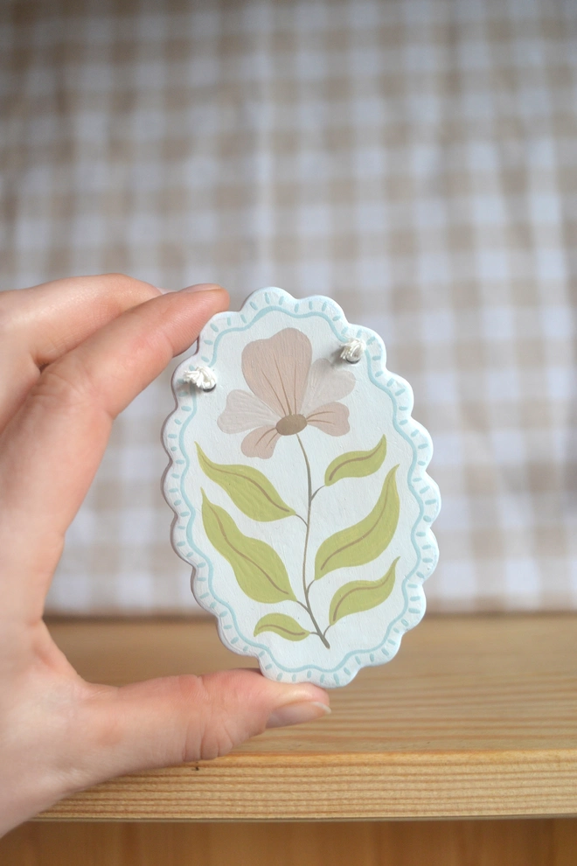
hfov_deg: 36.9
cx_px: 288
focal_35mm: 36
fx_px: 865
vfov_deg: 53.1
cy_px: 433
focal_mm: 24
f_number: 4.5
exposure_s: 1/80
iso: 400
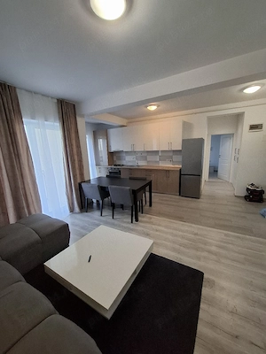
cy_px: 177
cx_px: 133
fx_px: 133
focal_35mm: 13
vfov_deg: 106.2
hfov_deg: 89.9
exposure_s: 1/50
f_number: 2.2
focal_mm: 1.74
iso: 160
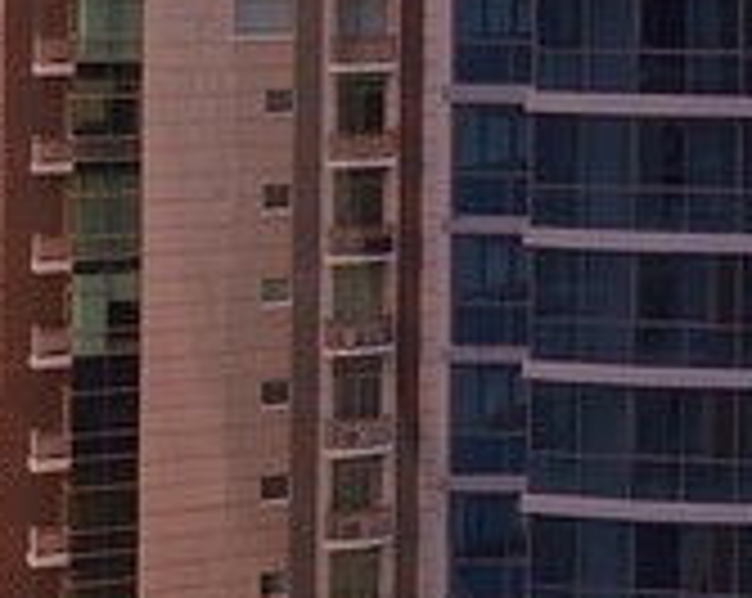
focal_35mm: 135
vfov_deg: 11.2
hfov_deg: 11.1
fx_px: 2999
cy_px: -72
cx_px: 1986
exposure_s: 1/3.33
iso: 250
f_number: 7.1
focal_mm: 15
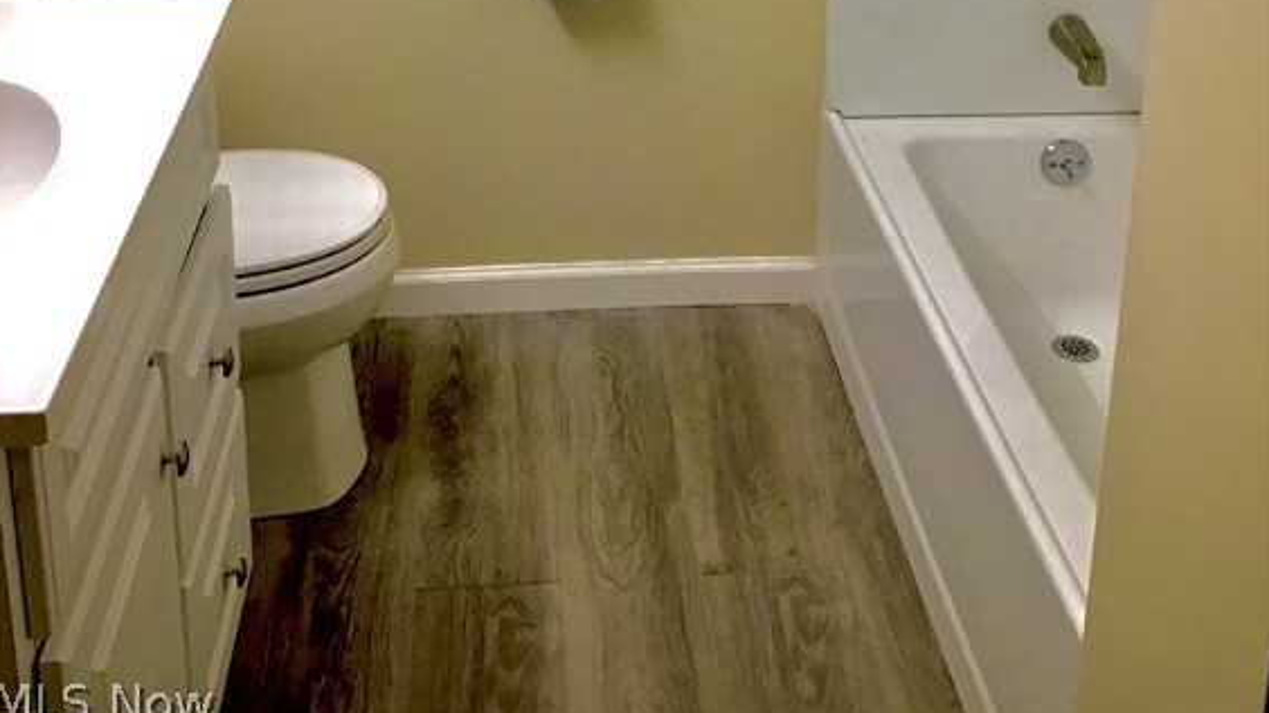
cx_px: 628
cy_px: -124
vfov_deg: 23.8
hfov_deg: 44.6
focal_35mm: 46
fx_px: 1548
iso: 50
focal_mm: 3.3
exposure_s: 1/30
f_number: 2.4
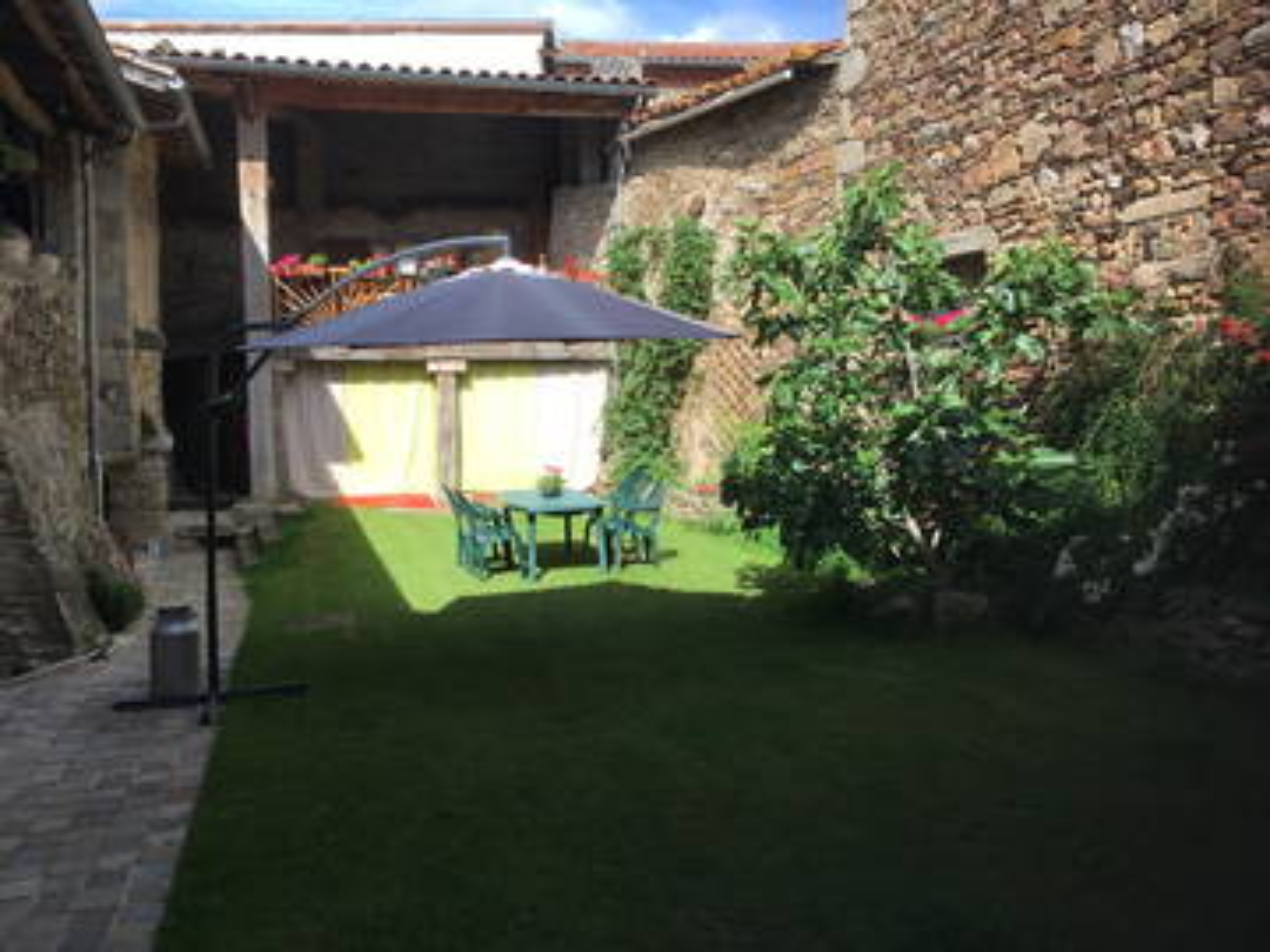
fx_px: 1064
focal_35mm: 29
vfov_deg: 48.2
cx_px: 635
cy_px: 476
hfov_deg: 61.7
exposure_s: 1/605
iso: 25
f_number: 2.2
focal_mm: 4.15
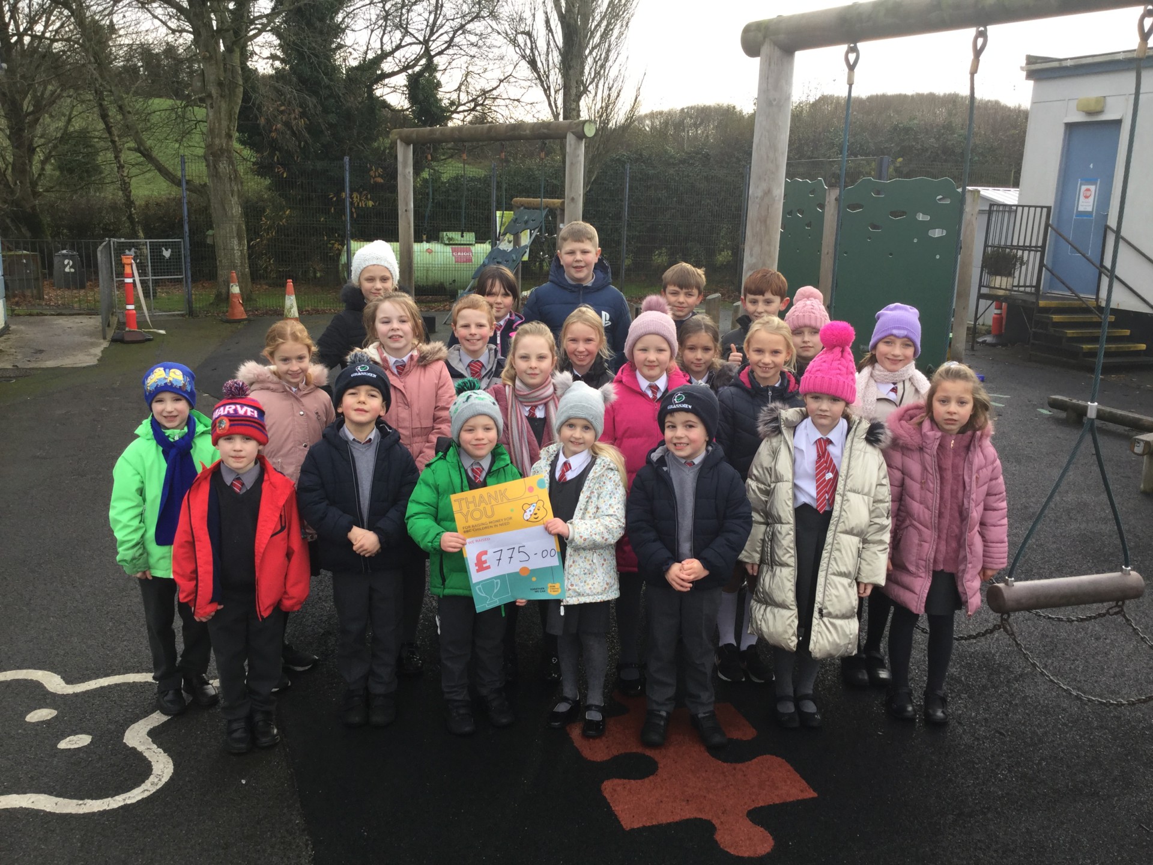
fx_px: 1033
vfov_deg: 45.4
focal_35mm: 31
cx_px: 576
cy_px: 432
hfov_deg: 58.4
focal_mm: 3.3
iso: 25
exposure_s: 1/102
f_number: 2.4
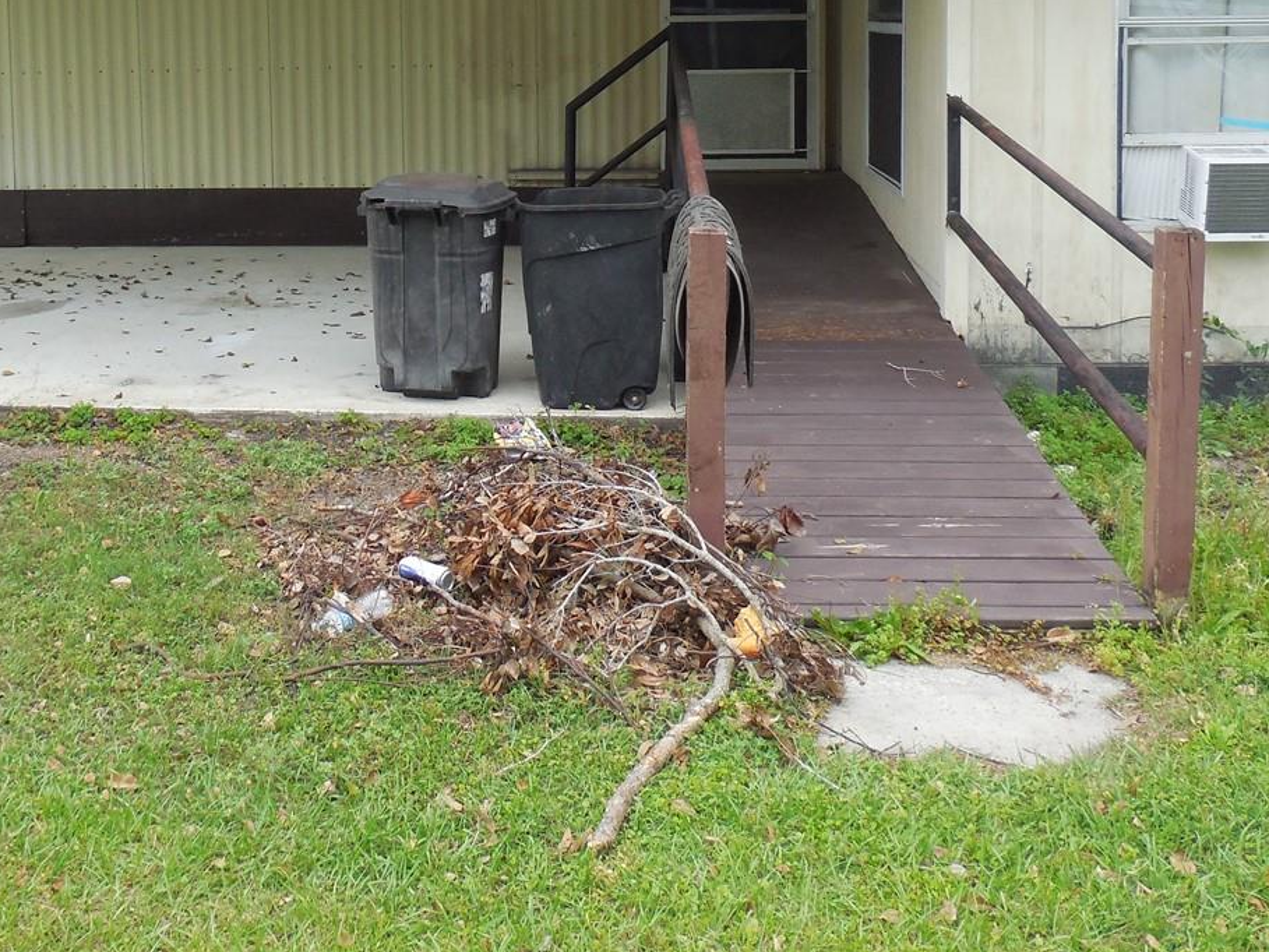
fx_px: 1613
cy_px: 162
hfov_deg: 42.6
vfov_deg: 31.8
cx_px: 466
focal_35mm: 44
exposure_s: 1/250
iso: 125
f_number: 3.1
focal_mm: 4.5
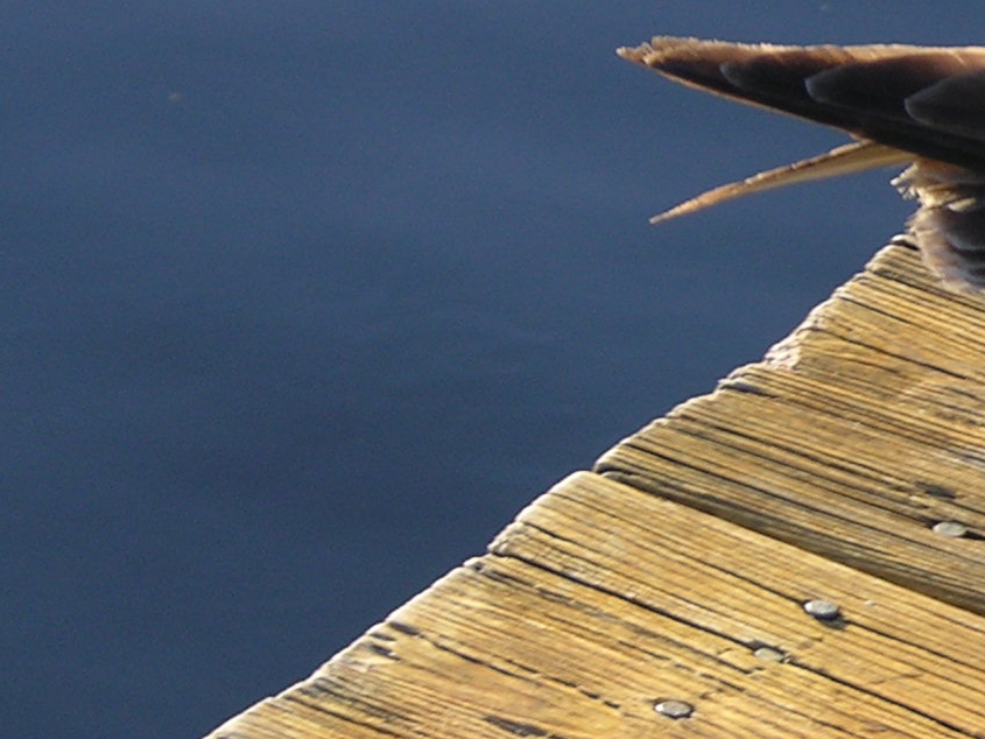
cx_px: 1789
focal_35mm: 425
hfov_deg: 4.6
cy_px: -157
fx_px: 12095
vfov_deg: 3.5
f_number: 3.7
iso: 50
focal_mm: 27.3
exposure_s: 1/158
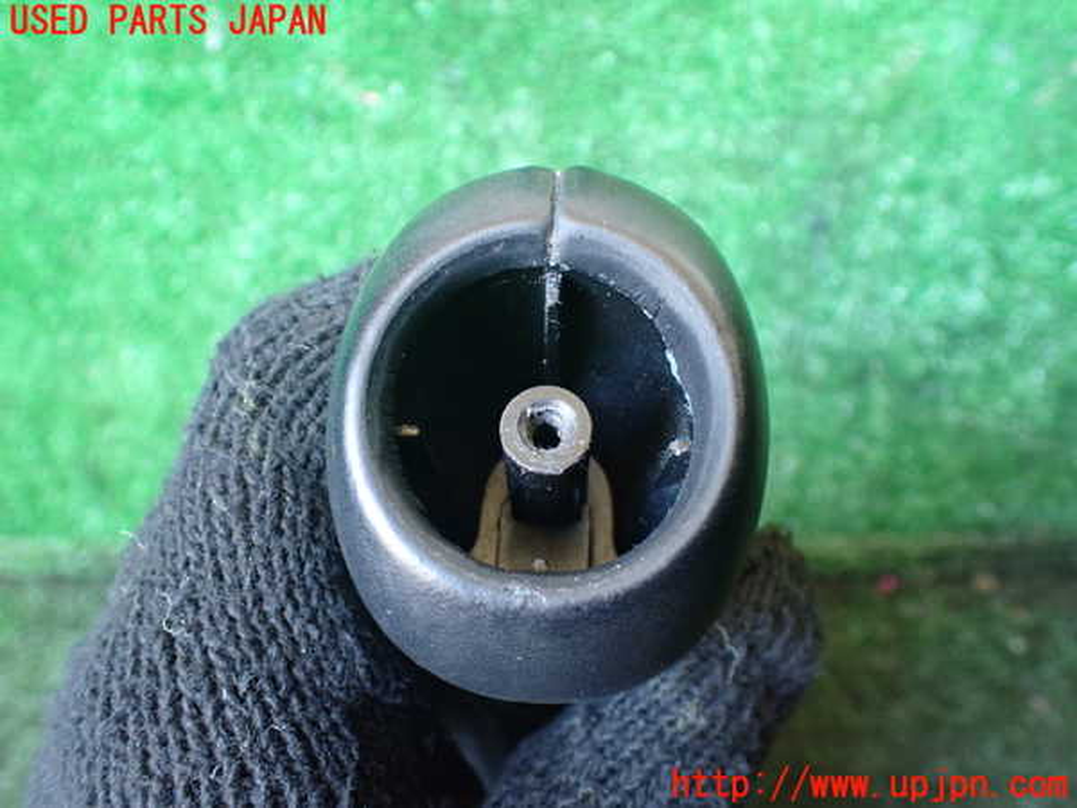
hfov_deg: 60.0
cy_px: 404
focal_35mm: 30
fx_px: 933
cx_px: 538
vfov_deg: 46.8
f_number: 2.3
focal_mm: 5.4
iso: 800
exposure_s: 1/40
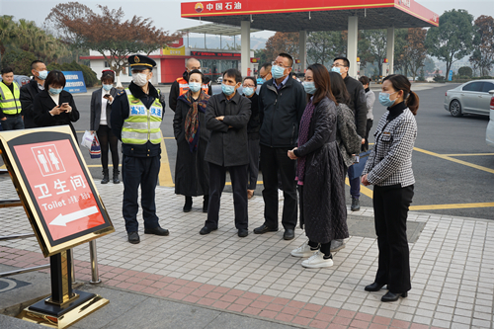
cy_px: 164
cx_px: 247
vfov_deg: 35.0
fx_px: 521
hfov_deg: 50.7
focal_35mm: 38
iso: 100
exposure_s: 1/100
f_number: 7.1
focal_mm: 38
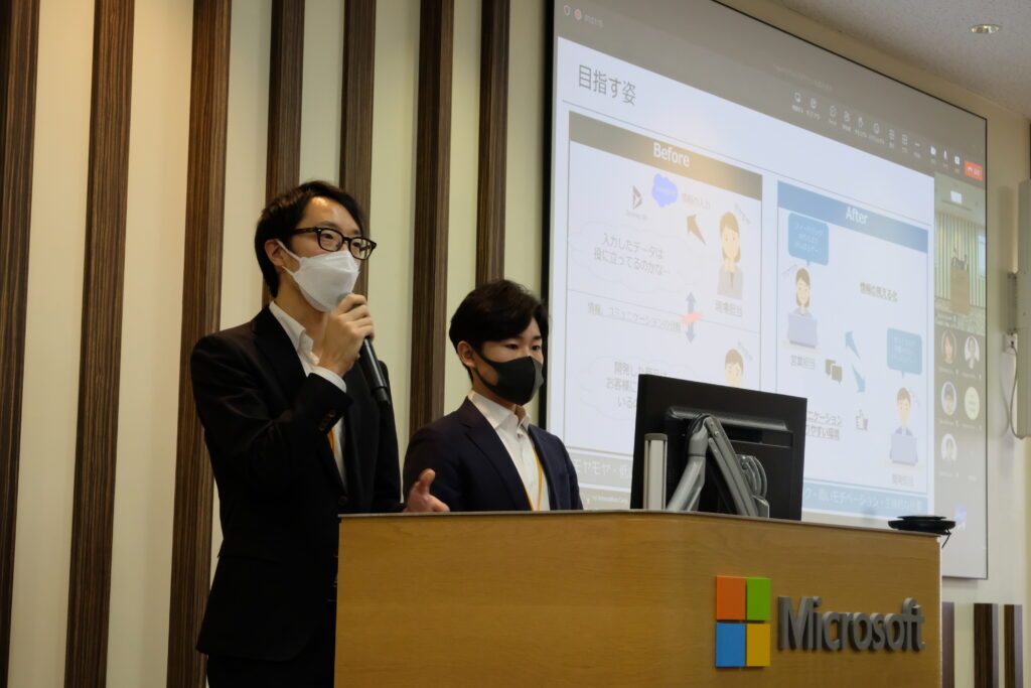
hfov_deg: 27.7
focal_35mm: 73
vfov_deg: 18.7
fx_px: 2091
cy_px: 344
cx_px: 516
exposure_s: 1/45
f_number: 11
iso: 3200
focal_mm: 48.4
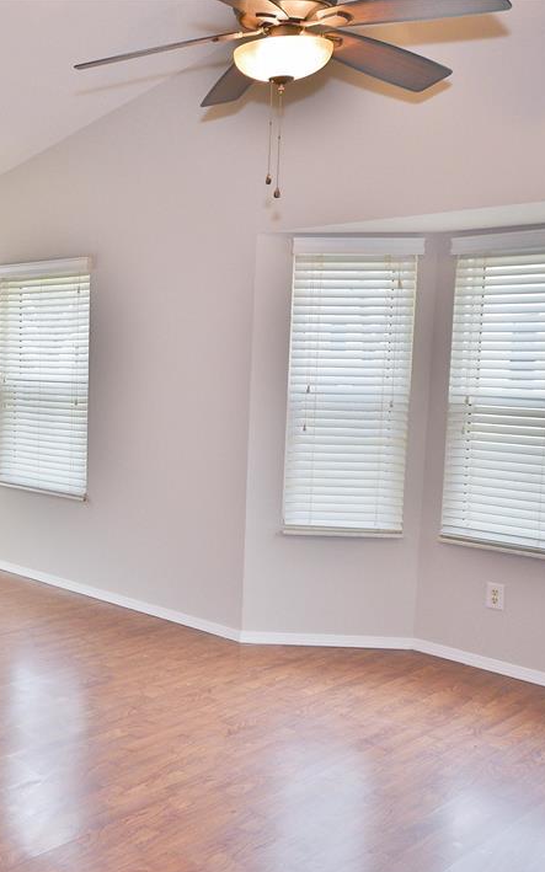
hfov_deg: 30.4
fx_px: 946
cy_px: 443
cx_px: 28
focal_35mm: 40
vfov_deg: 49.5
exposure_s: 1/80
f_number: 4.5
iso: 400
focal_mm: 17
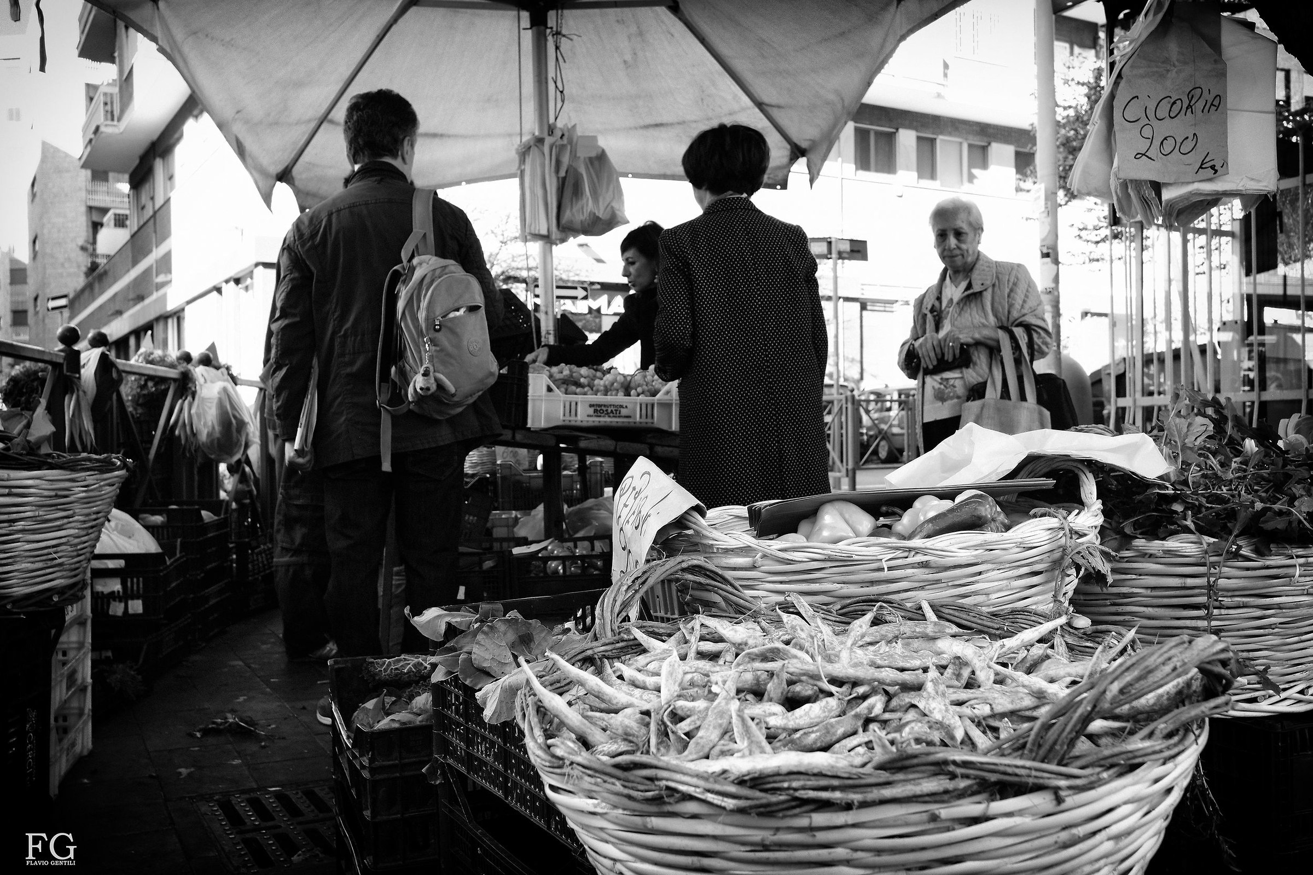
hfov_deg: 54.4
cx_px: 656
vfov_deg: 37.8
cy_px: 438
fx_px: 1276
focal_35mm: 35
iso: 500
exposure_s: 1/100
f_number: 6.4
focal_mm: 23
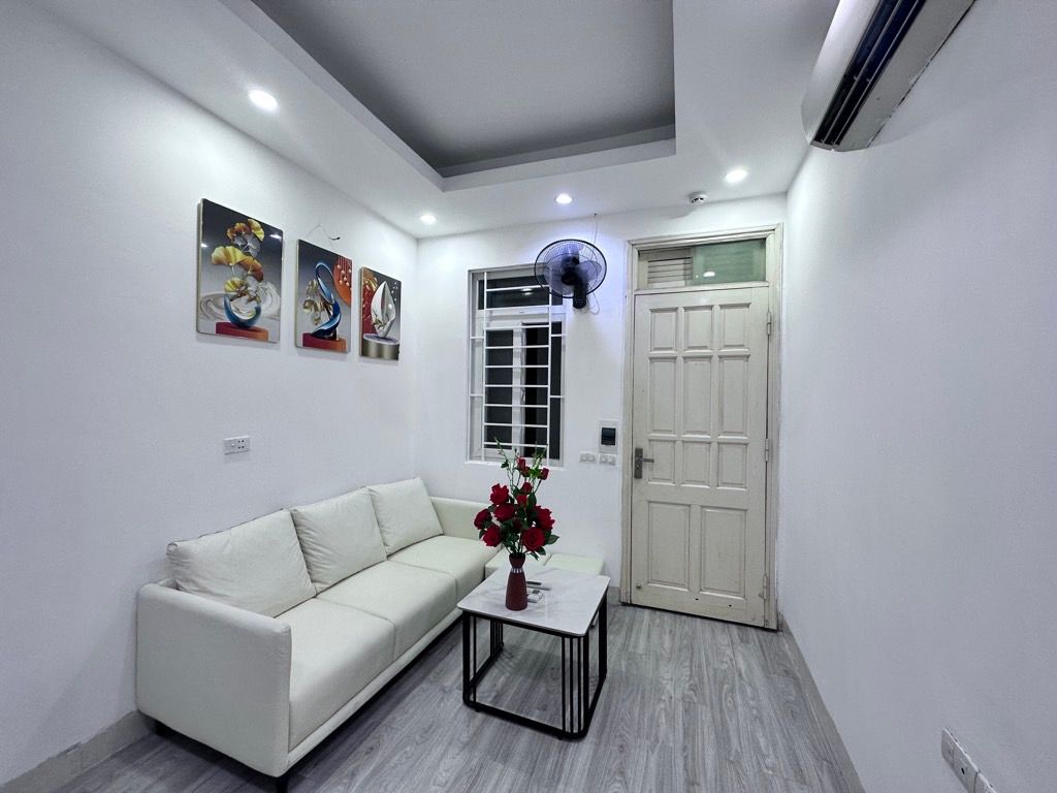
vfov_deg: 85.7
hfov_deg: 102.1
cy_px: 396
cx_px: 528
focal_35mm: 14
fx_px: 427
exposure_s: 1/100
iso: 125
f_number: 2.2
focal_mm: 2.22
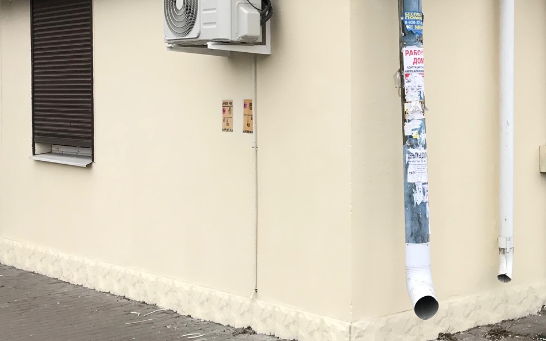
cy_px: 105
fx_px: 938
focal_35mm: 63
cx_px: 487
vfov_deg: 20.5
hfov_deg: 31.0
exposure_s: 1/131
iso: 20
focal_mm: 3.99
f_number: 1.8
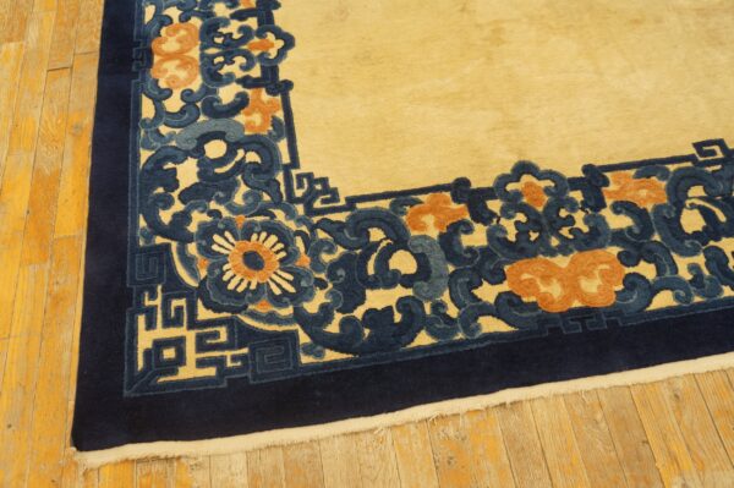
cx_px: 367
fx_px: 611
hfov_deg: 62.0
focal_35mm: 30
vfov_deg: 43.5
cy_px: 244
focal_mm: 20
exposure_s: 1/60
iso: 1000
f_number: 4
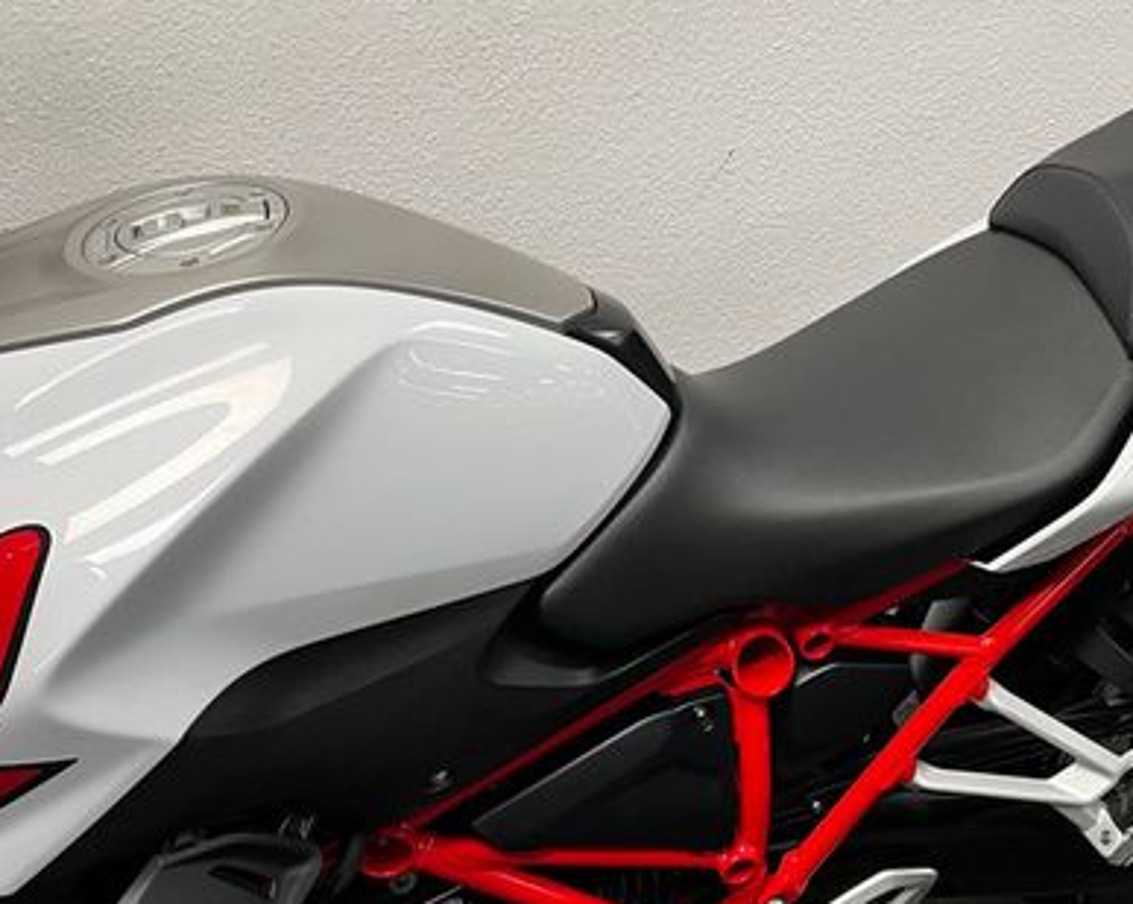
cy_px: 407
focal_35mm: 42
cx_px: 834
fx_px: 1407
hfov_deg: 42.6
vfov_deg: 35.6
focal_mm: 5.1
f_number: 1.6
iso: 64
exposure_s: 1/50
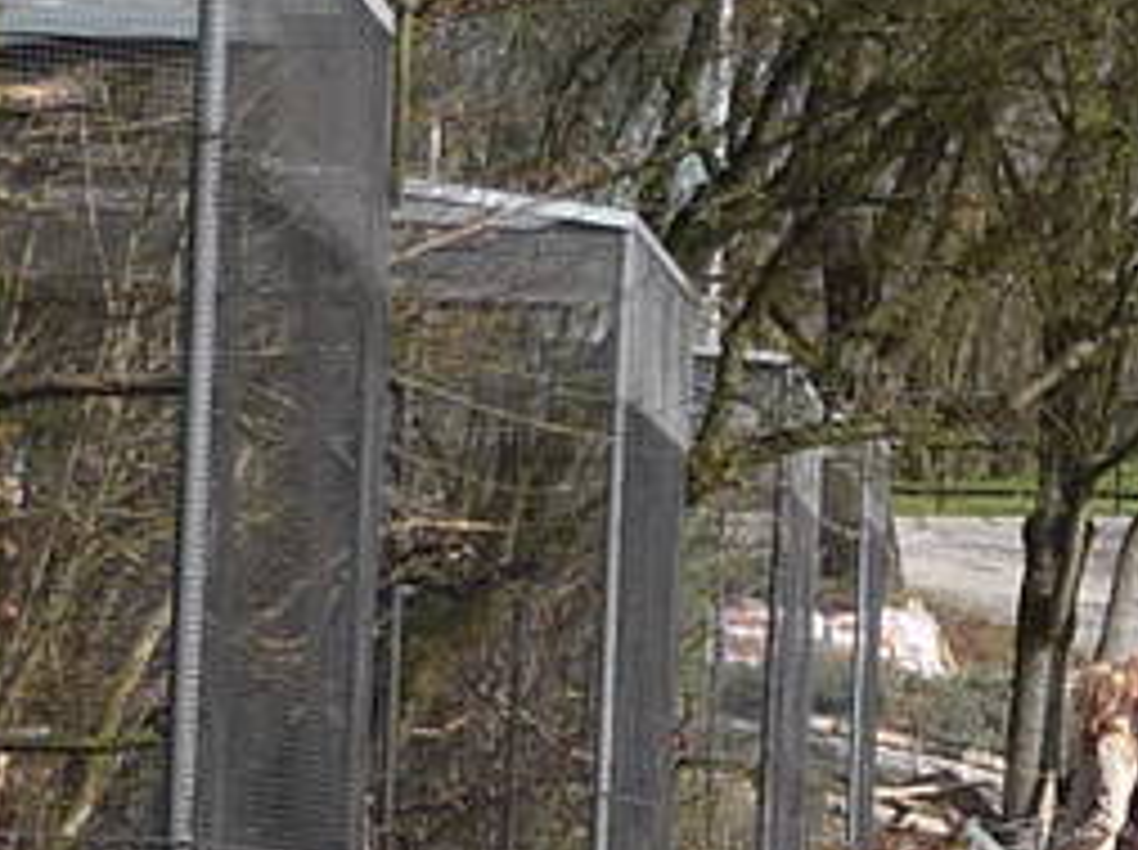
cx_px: 1111
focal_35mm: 209
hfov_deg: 9.4
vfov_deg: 7.1
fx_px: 6861
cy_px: 841
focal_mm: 5.5
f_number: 2.8
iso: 100
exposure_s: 1/1000
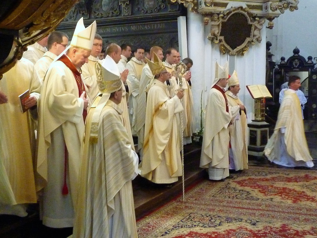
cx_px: 158
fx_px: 430
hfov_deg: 40.4
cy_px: 119
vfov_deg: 30.9
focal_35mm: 47
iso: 800
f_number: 3.4
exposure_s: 1/60
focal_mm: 5.3
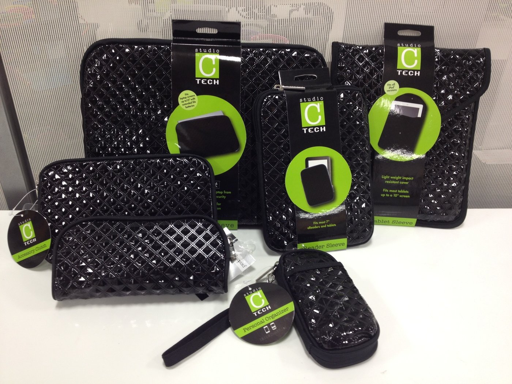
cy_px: 192
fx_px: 518
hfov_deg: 52.6
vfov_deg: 40.7
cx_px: 256
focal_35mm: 35
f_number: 2.4
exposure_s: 1/20
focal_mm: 4.28
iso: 64
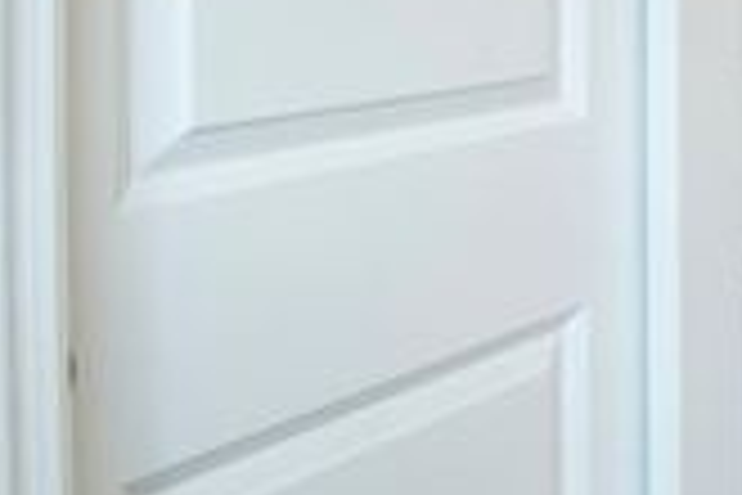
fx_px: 1237
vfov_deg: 21.2
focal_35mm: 60
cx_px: 1477
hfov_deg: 19.3
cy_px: -86
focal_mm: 14
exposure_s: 1/8
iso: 500
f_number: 10
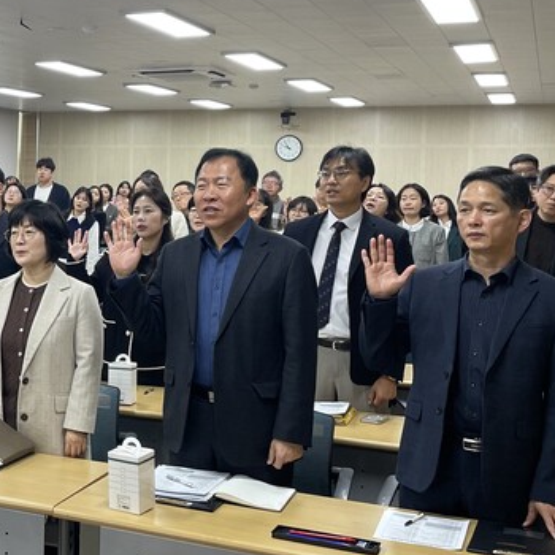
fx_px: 1143
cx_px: -67
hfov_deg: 25.2
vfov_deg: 27.2
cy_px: 217
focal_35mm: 63
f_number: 1.6
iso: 80
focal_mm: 4.2
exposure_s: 1/60
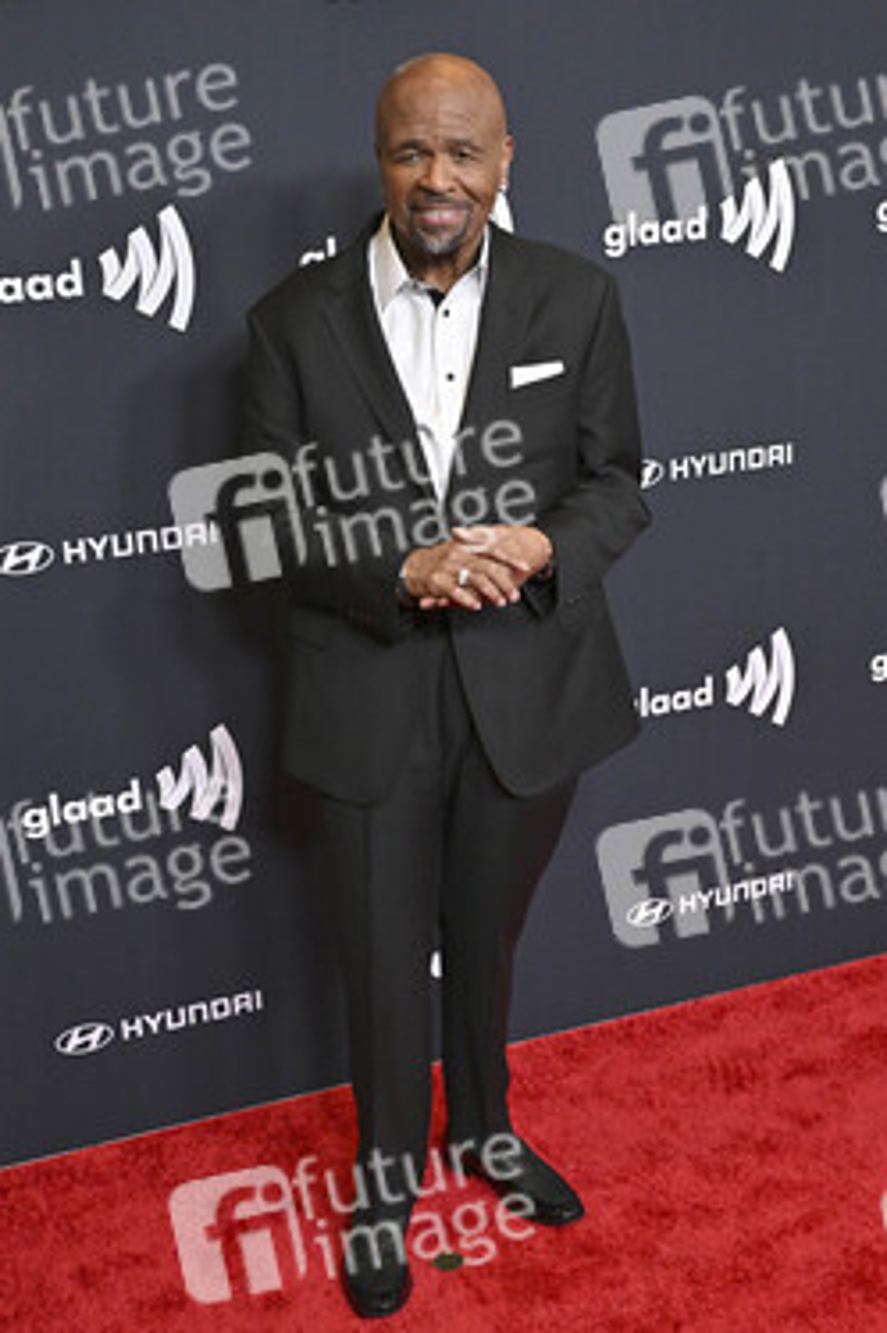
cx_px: 456
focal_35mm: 46
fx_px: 1702
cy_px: 684
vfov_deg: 42.8
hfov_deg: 29.2
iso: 4000
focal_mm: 43
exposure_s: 1/250
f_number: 5.6
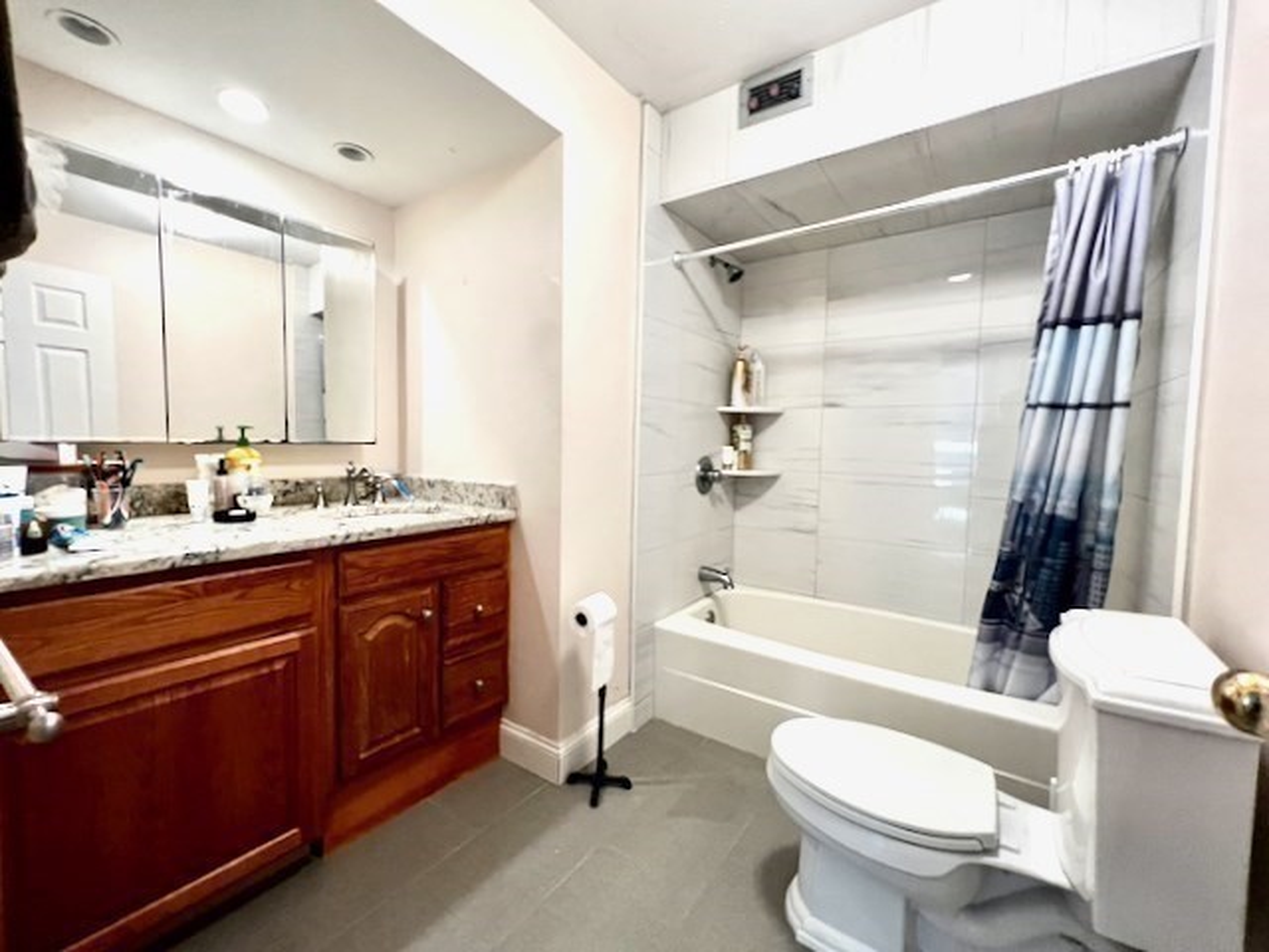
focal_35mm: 13
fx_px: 477
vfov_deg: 89.9
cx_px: 634
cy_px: 476
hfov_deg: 106.2
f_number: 1.8
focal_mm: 1.57
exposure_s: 1/60
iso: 400
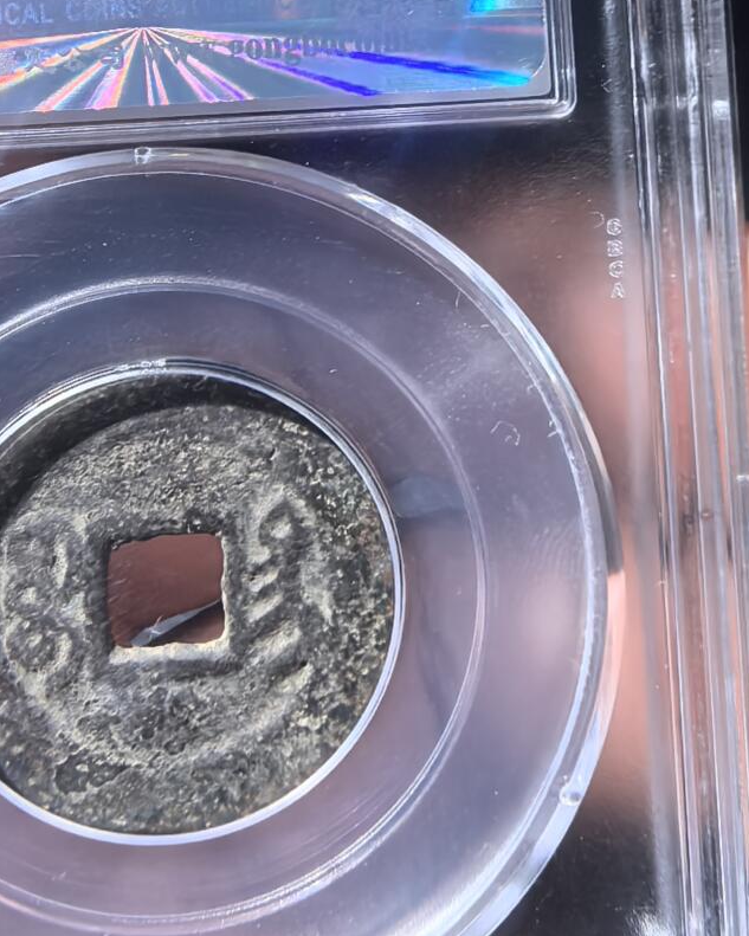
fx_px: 1662
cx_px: 115
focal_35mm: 60
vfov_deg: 31.3
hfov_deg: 24.8
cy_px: 583
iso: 100
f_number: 2.2
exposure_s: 1/237
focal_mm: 1.95
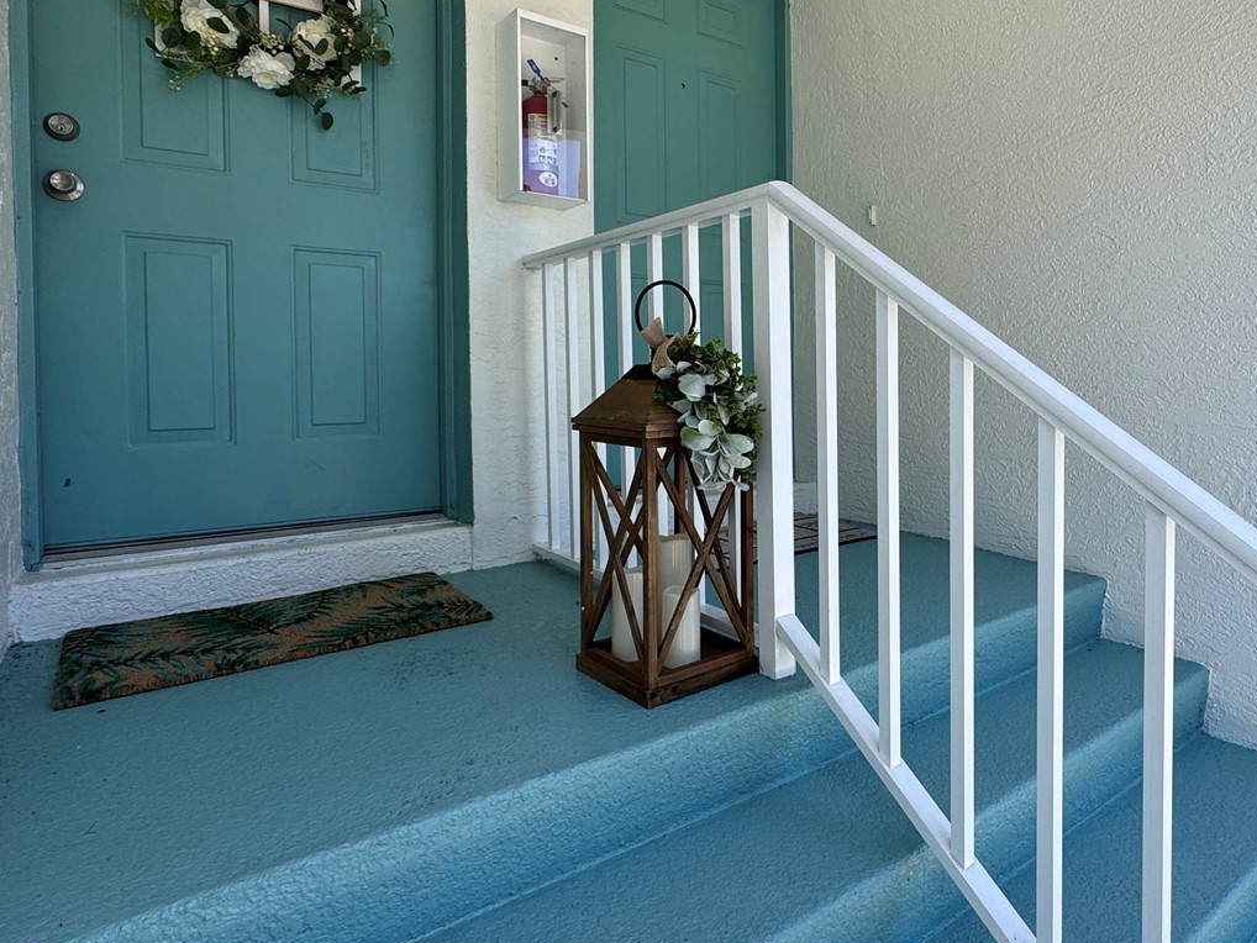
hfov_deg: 75.0
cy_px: 395
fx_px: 799
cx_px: 790
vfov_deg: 60.8
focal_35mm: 22
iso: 40
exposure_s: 1/381
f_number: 2.2
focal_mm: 2.22
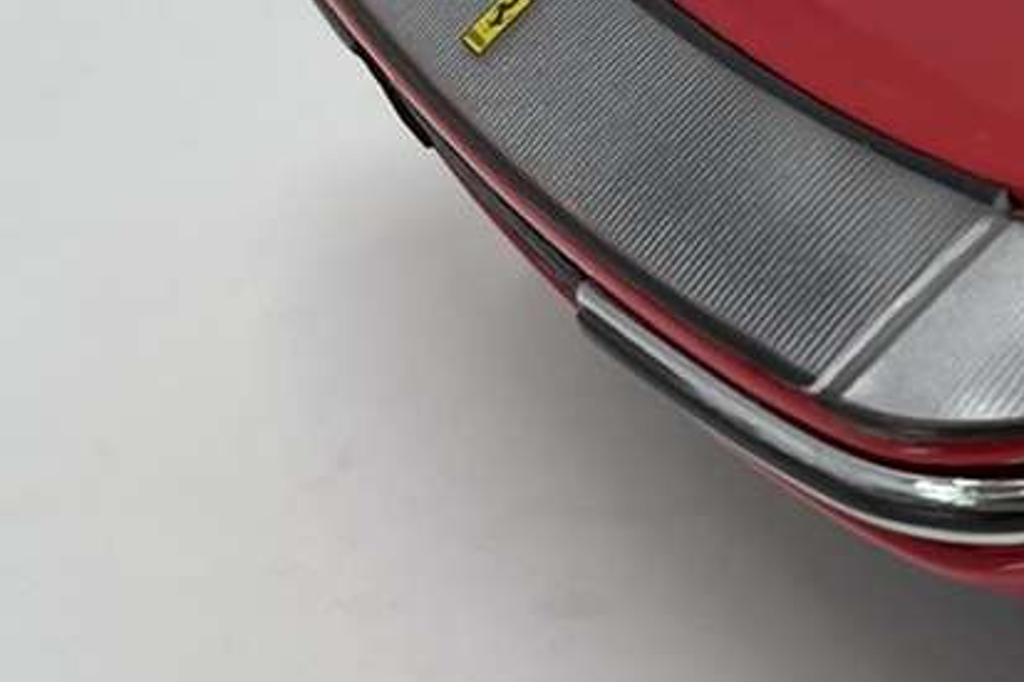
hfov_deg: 13.5
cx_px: 2003
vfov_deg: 10.4
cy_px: 35
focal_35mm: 131
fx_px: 3725
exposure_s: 1/404
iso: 32
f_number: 1.6
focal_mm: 4.2
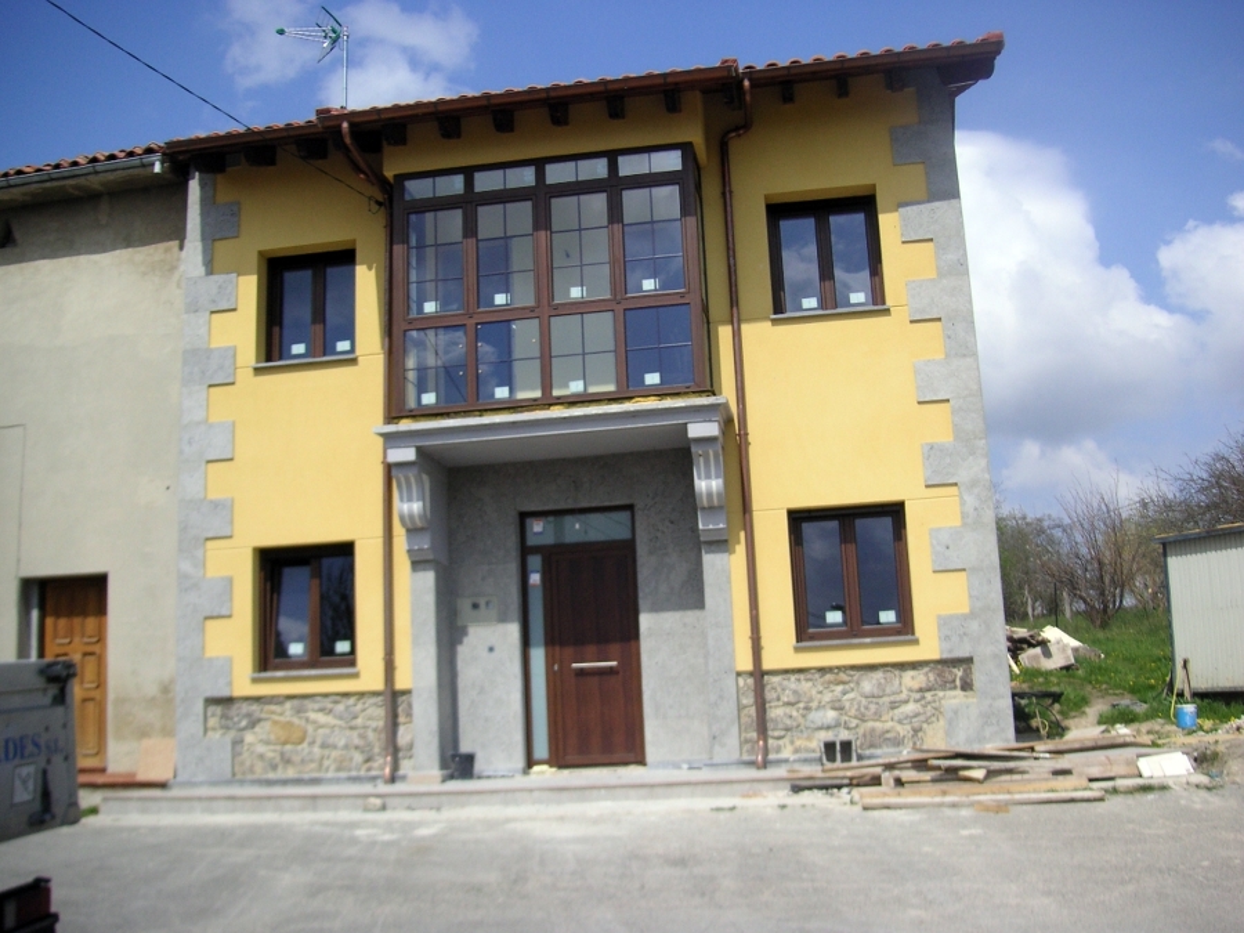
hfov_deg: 50.1
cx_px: 622
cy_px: 466
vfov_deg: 38.7
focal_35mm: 37
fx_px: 1330
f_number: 6.7
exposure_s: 1/180
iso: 50
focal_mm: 6.1
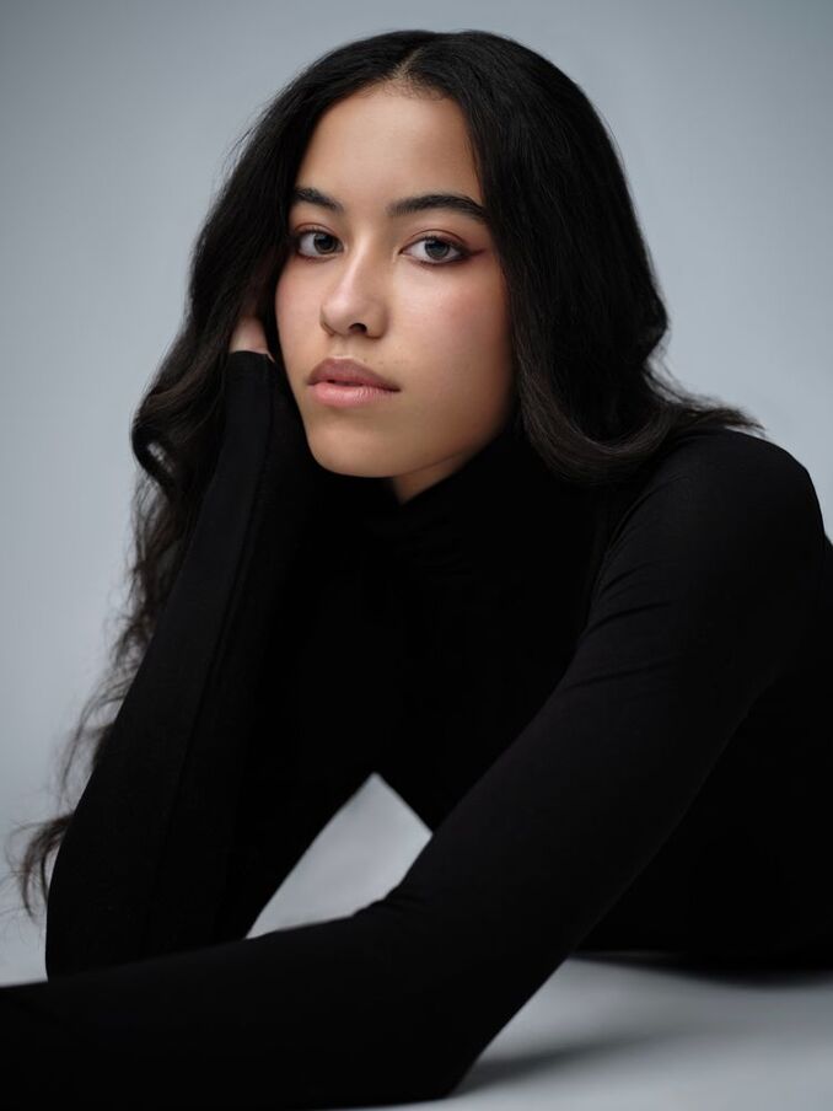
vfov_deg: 38.2
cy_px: 556
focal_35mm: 50
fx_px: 1604
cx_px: 416
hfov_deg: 29.1
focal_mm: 63
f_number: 2.8
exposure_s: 1/125
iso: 100
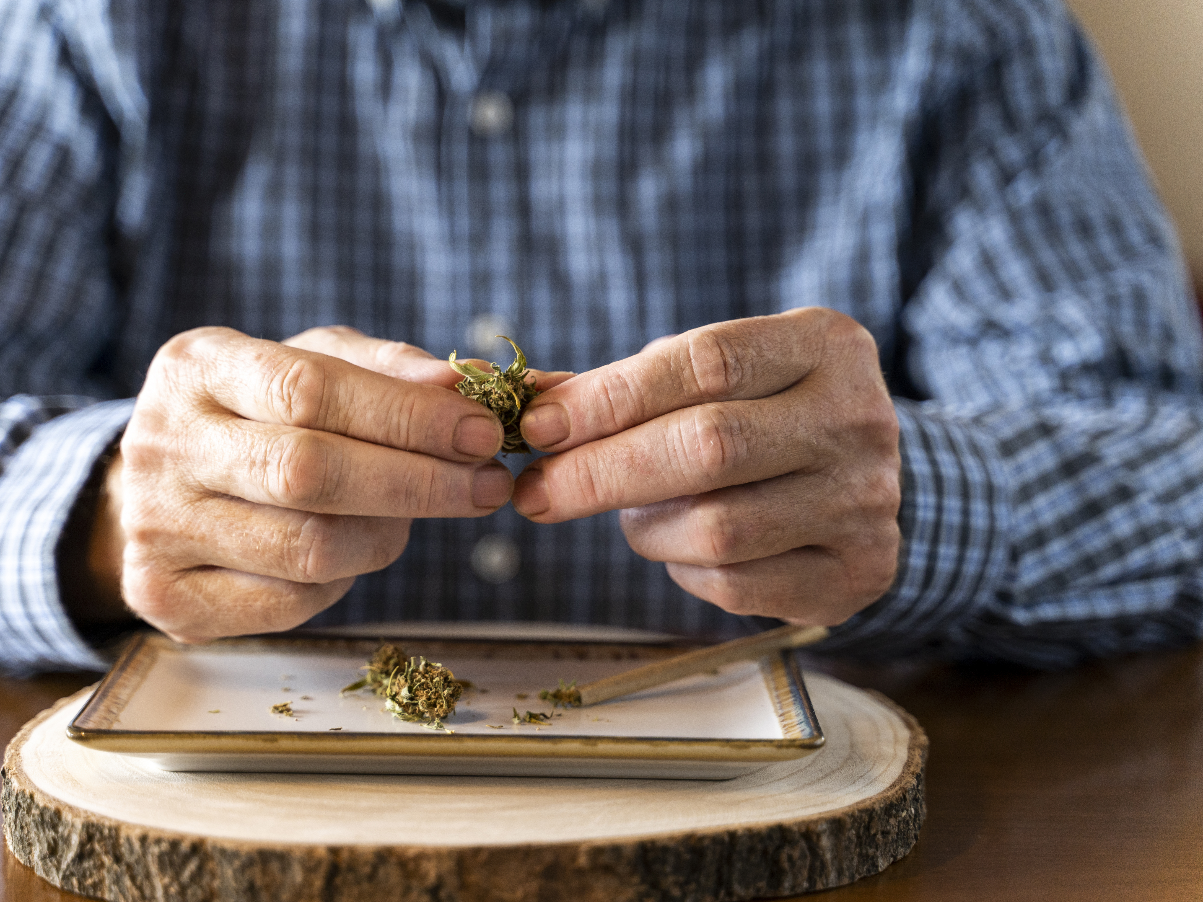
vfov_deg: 18.0
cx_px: 525
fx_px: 2850
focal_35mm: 82
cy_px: 455
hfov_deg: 23.8
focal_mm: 75
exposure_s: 1/200
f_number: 2.8
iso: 500
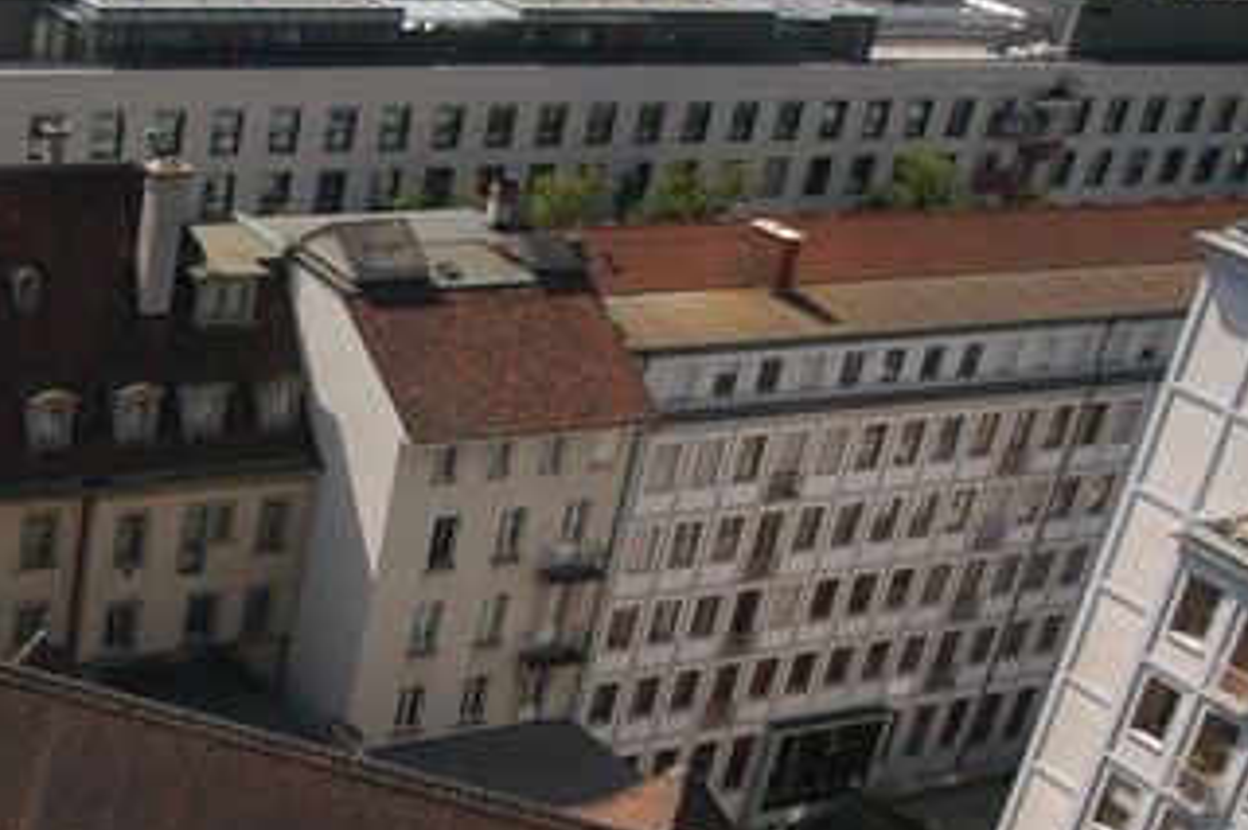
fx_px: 2183
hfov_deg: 29.9
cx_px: 20
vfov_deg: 20.9
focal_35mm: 63
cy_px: 805
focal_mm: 21
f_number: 11
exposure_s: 1/125
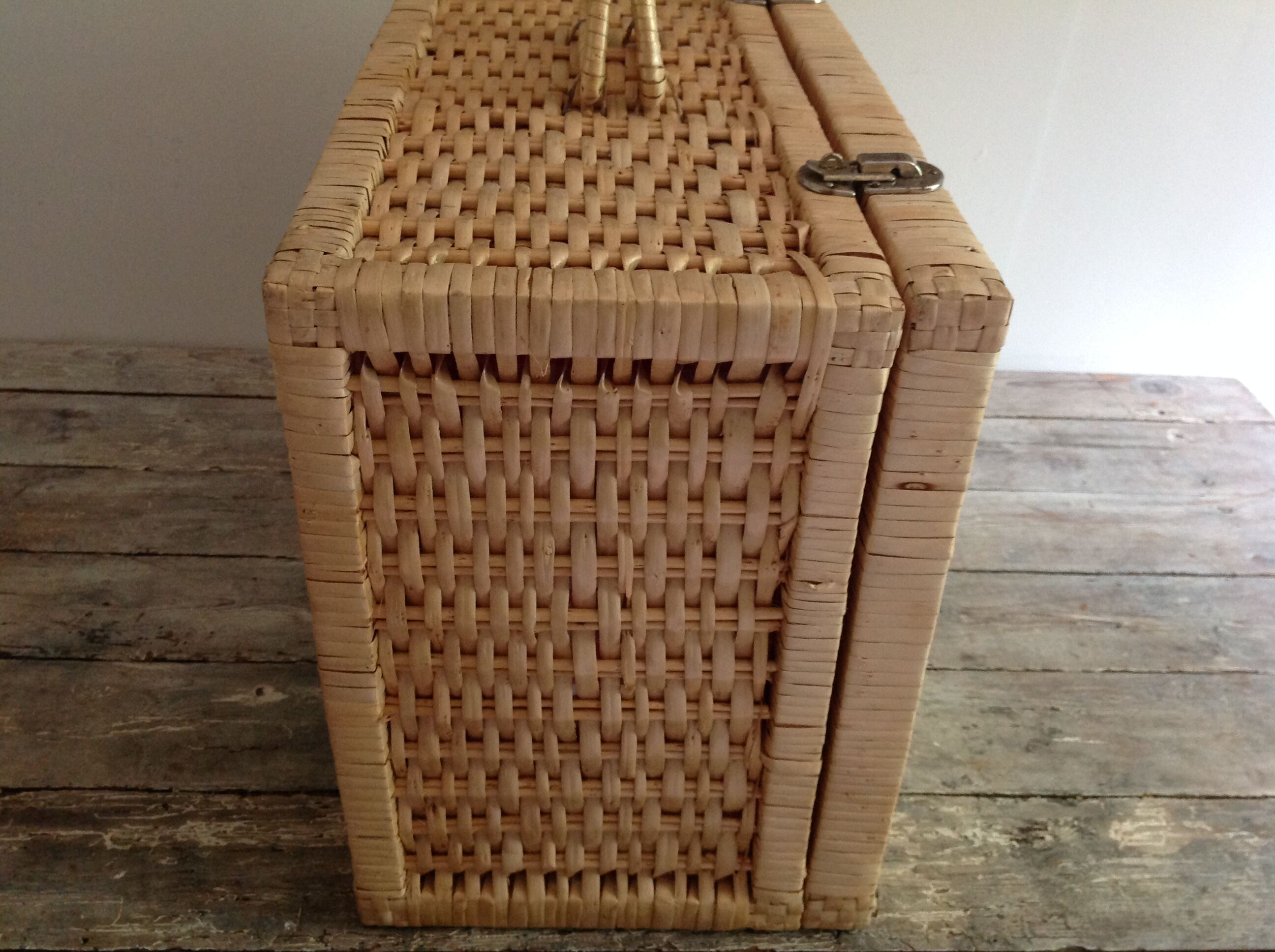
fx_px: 1287
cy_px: 476
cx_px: 638
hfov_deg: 52.7
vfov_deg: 40.6
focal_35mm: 35
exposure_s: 1/15
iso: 200
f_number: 2.4
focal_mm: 4.28
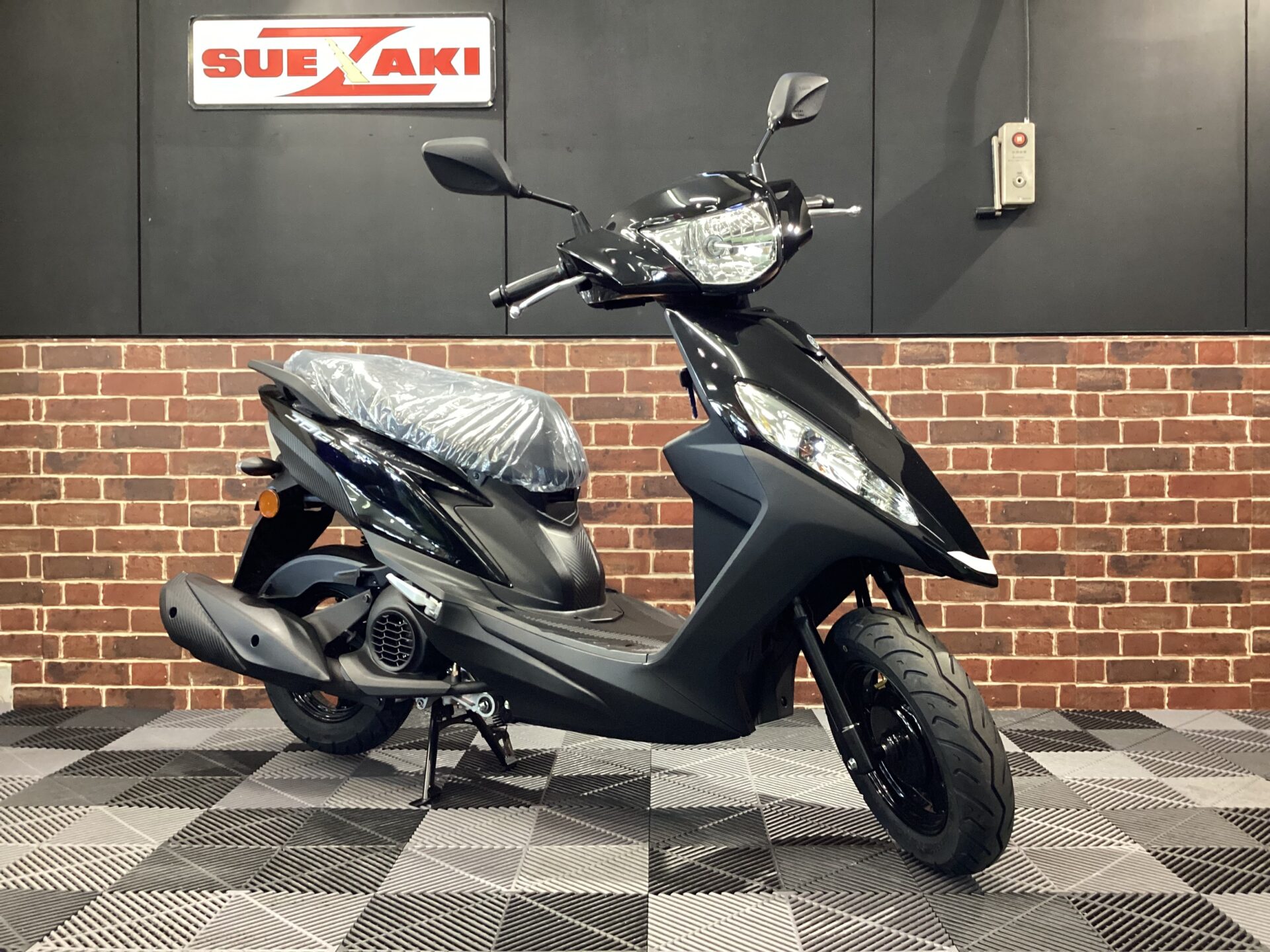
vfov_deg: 45.4
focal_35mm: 31
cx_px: 635
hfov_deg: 58.4
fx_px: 1137
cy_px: 476
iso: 320
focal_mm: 3.3
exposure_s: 1/40
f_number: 2.4
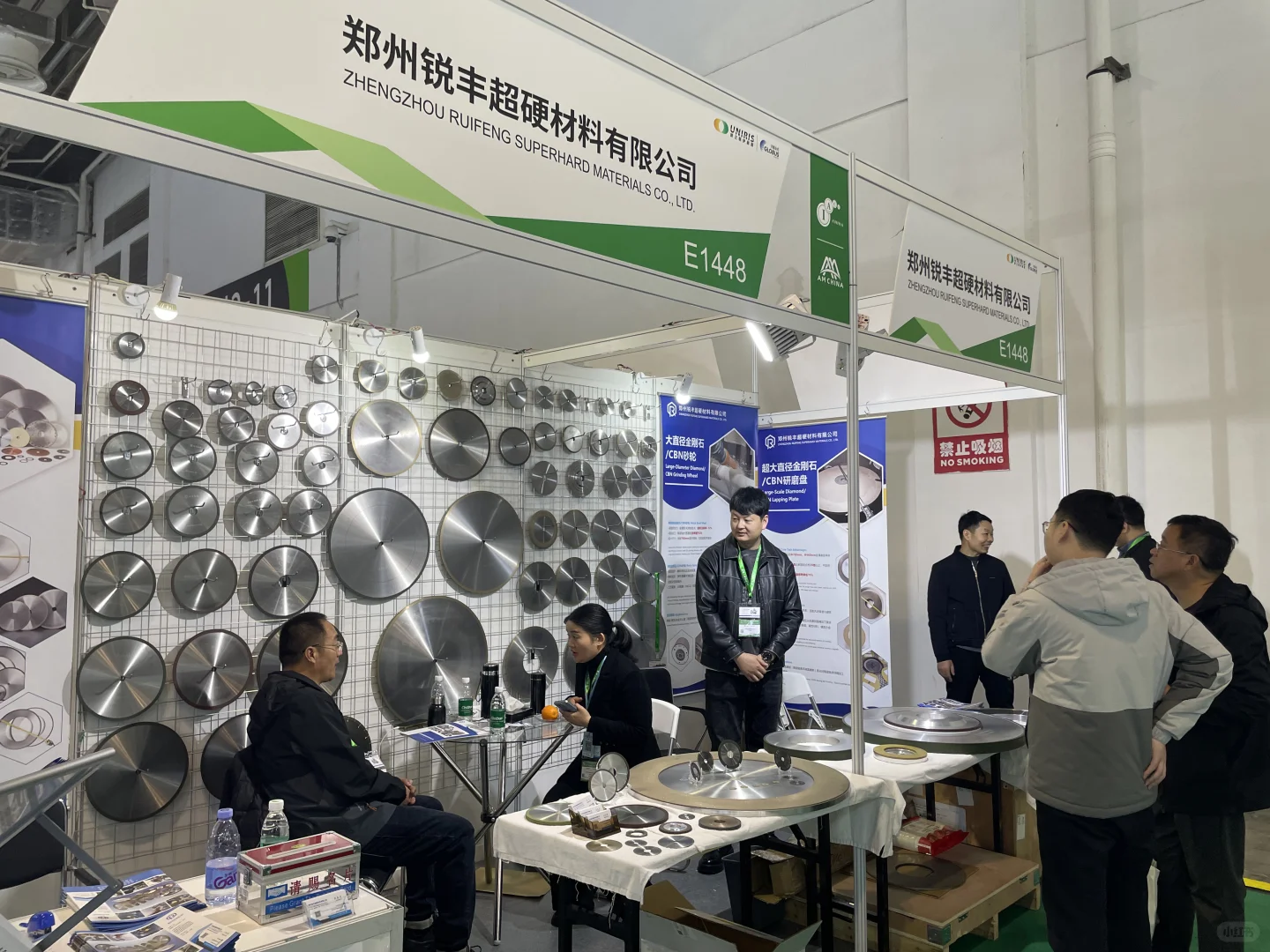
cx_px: 635
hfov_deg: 67.3
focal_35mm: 26
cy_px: 476
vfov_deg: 53.1
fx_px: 954
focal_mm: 4.2
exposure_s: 1/100
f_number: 1.6
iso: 80
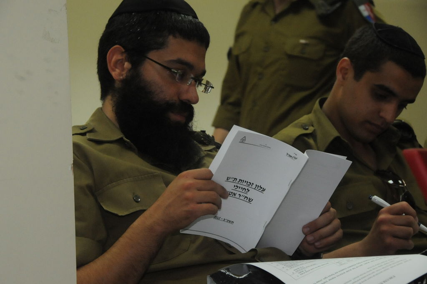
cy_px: 142
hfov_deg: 18.2
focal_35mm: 112
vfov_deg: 12.1
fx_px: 1333
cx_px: 214
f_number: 9
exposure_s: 1/125
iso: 2000
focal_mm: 75
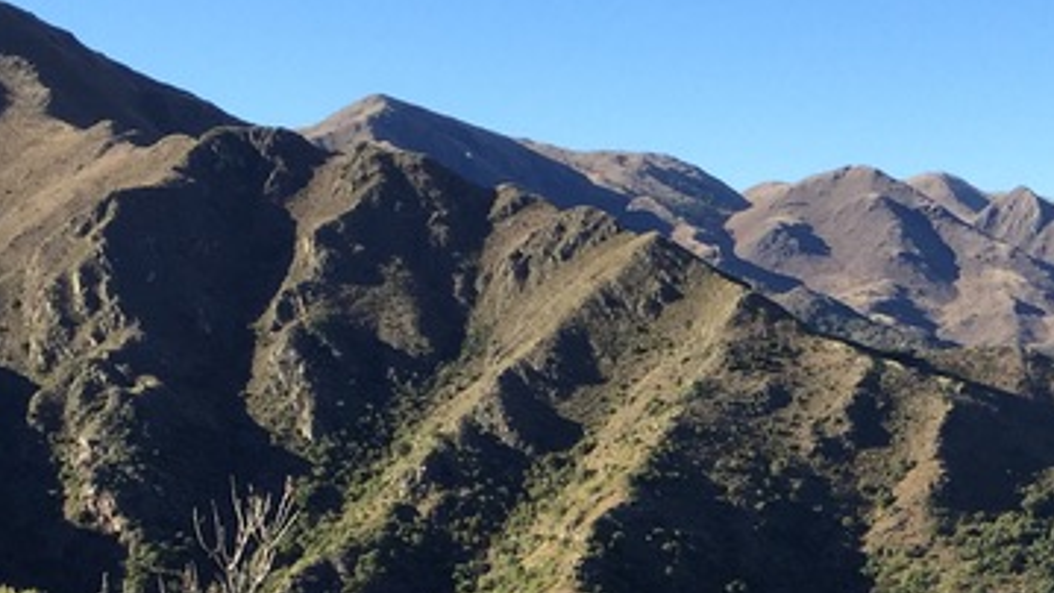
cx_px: 1072
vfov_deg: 12.9
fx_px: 2515
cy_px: 798
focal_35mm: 90
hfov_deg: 22.7
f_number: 2.2
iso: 32
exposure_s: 1/1041
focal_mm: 4.15
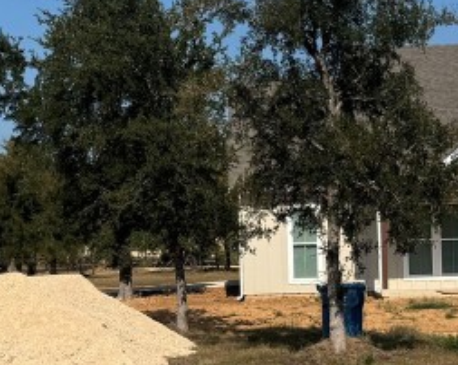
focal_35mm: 95
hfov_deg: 20.2
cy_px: 193
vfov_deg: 16.2
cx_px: 246
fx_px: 1287
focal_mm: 6.76
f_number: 1.78
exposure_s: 1/7092
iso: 80
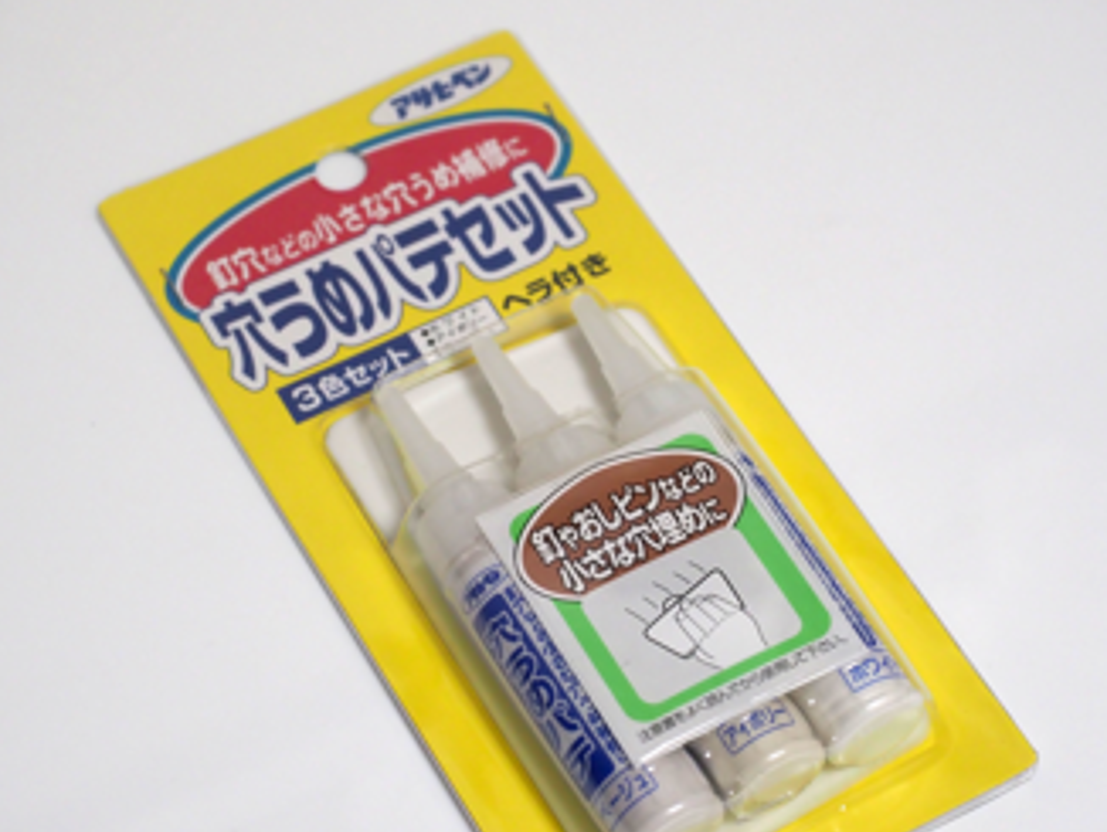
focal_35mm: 103
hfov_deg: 19.1
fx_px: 3296
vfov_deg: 14.4
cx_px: 570
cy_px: 501
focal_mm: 40
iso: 800
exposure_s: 1/100
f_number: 5
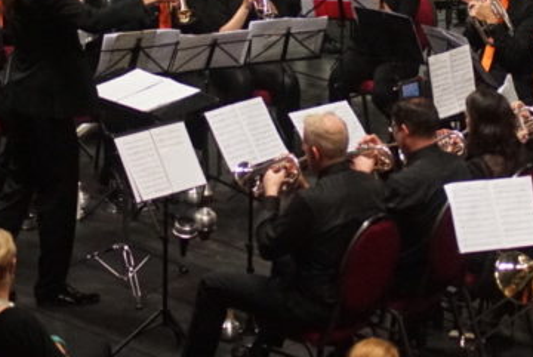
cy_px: -13
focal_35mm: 199
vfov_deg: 6.9
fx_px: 2950
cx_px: 432
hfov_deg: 10.3
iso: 6400
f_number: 4
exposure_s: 1/160
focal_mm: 70
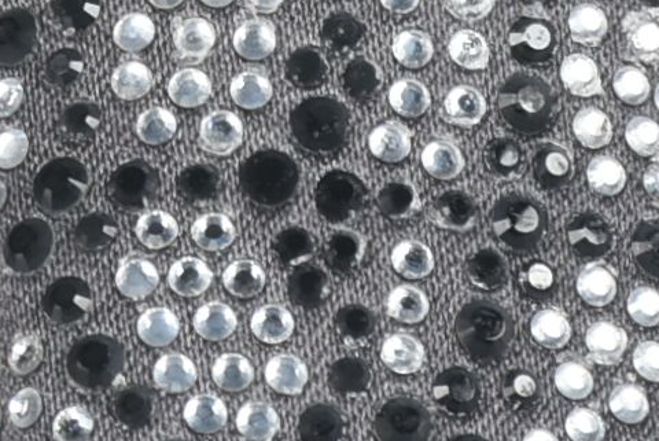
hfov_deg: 1.6
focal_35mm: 1309
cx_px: -242
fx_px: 23983
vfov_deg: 1.1
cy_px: -393
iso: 200
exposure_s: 1/125
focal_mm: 140
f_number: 14
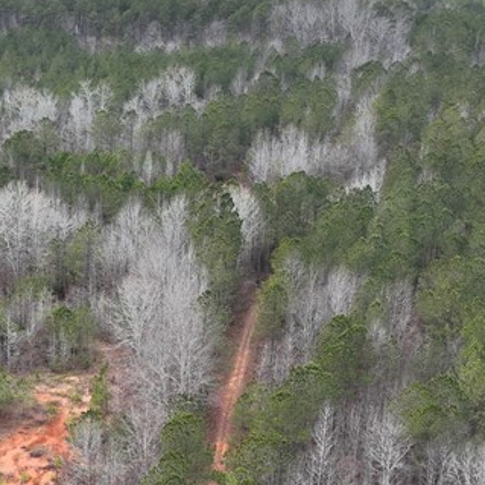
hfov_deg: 24.7
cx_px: 64
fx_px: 1078
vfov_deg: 24.6
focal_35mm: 68
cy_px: 442
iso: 290
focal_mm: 12.29
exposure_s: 1/160
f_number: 2.8
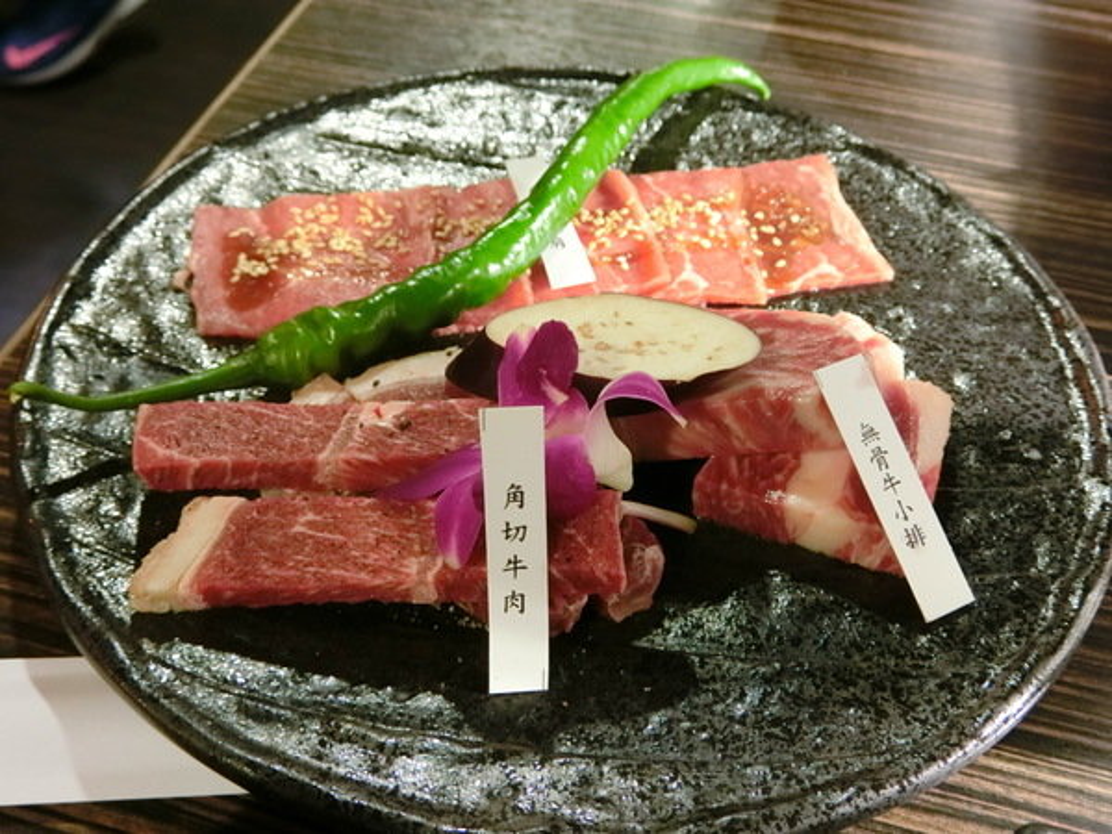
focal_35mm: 39
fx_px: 1253
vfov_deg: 36.8
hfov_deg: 47.9
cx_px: 556
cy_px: 417
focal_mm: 8.3
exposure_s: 1/10
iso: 400
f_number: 3.4
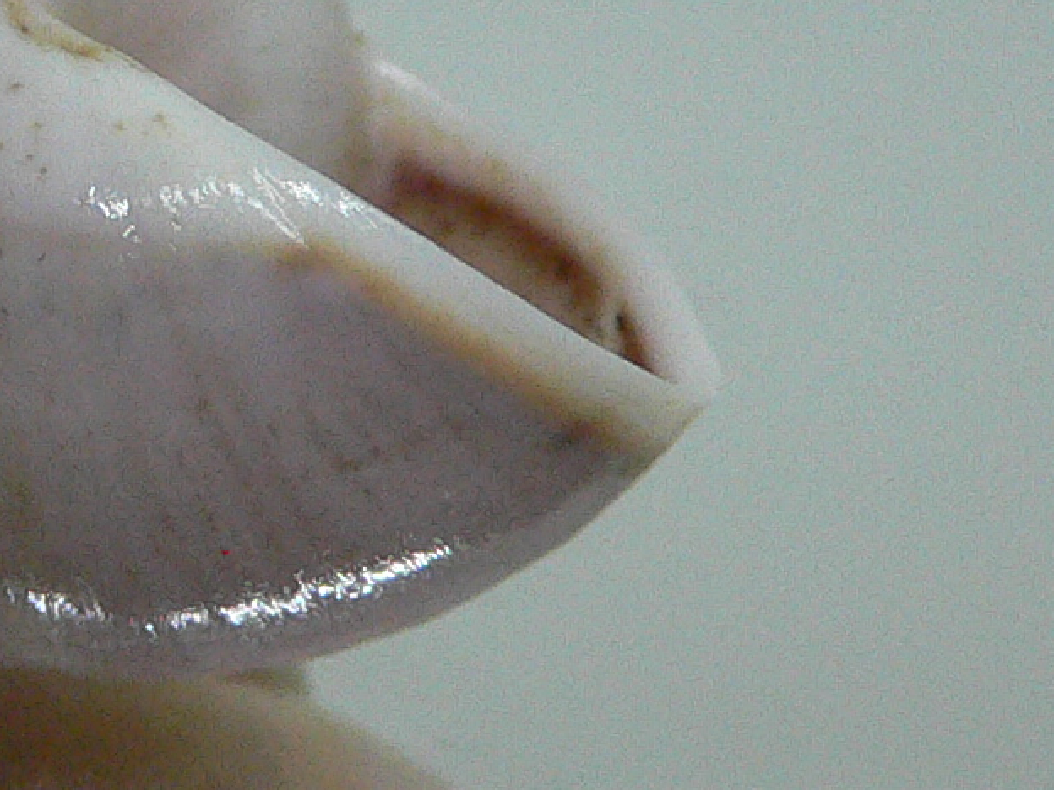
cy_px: 300
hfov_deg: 17.1
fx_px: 3441
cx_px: 35
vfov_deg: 13.1
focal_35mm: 113
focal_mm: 4.6
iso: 200
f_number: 2.8
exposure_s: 1/60
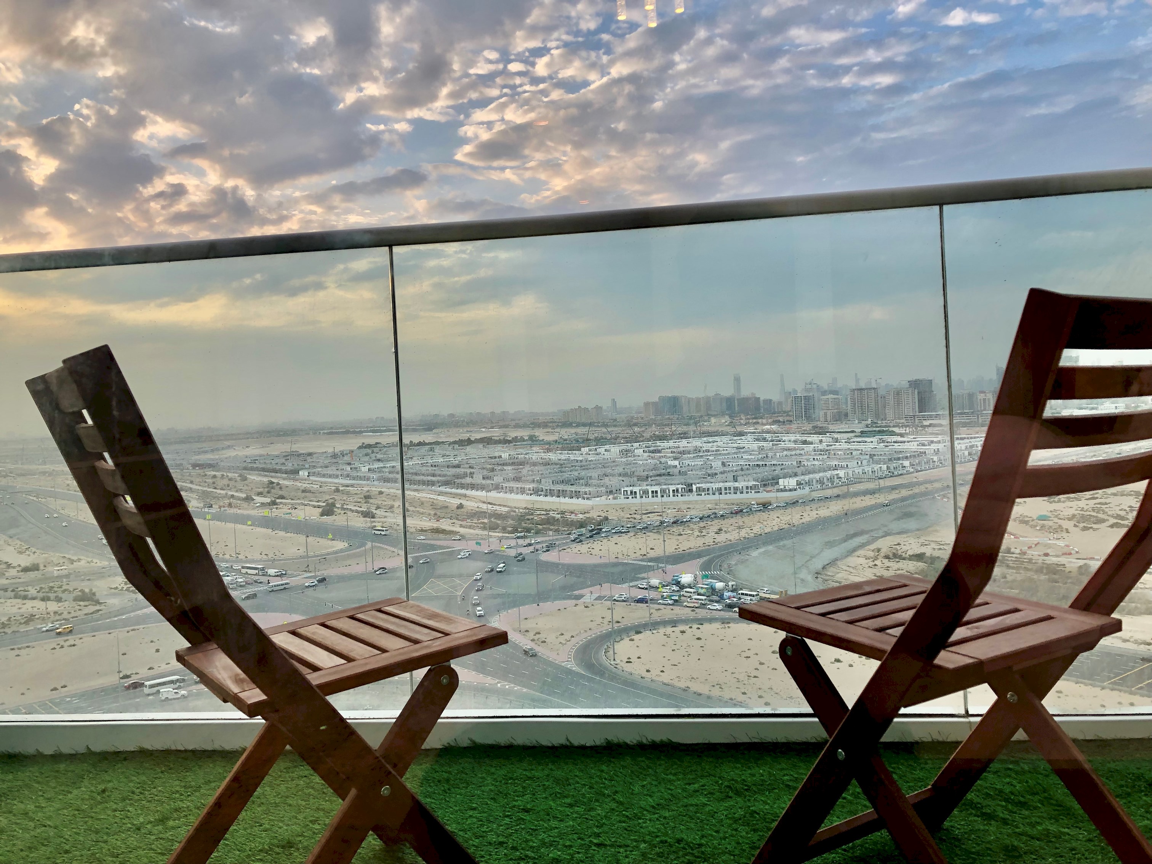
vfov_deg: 49.7
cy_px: 432
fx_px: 932
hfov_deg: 63.4
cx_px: 576
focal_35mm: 28
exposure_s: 1/120
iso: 25
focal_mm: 3.99
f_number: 1.8
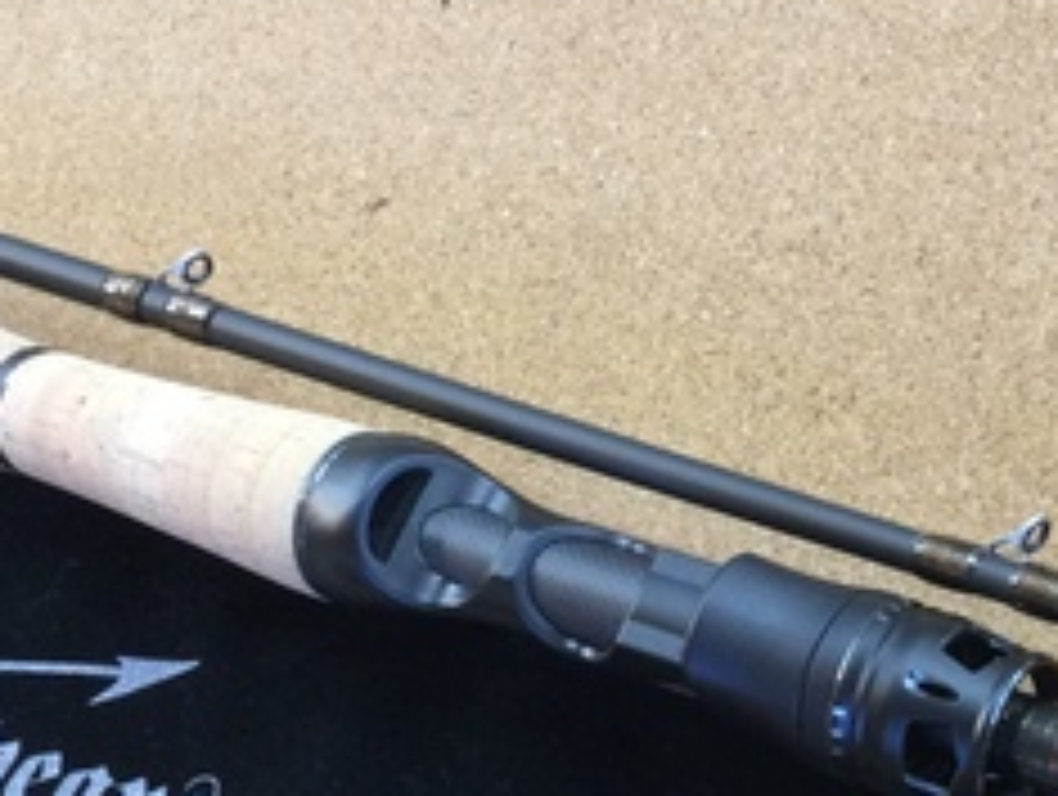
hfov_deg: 24.0
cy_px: 800
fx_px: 2418
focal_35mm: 79
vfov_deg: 18.2
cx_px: 950
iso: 125
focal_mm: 3.3
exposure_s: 1/30
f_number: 2.4
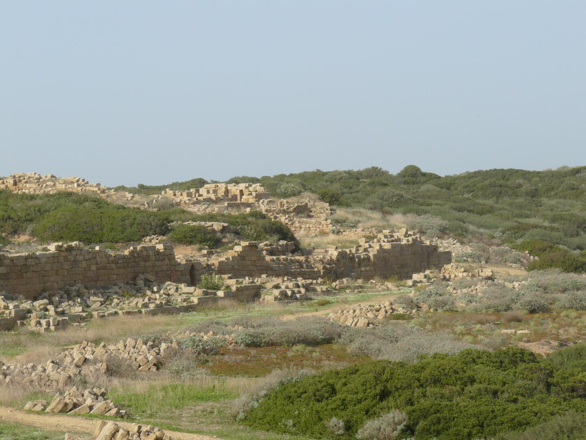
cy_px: 220
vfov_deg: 11.4
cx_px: 293
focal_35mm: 130
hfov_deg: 15.2
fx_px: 2201
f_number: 8
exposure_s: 1/200
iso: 100
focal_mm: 21.6
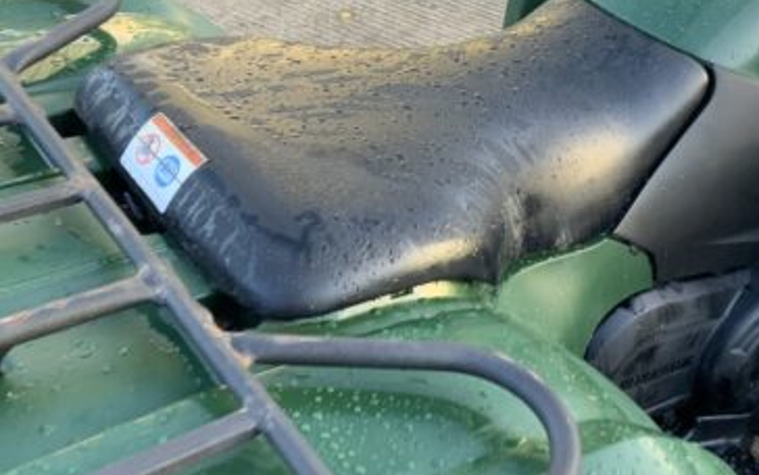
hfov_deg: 37.4
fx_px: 1118
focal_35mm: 54
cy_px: 225
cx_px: 434
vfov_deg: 24.0
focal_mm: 3
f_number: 1.8
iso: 64
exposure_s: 1/122
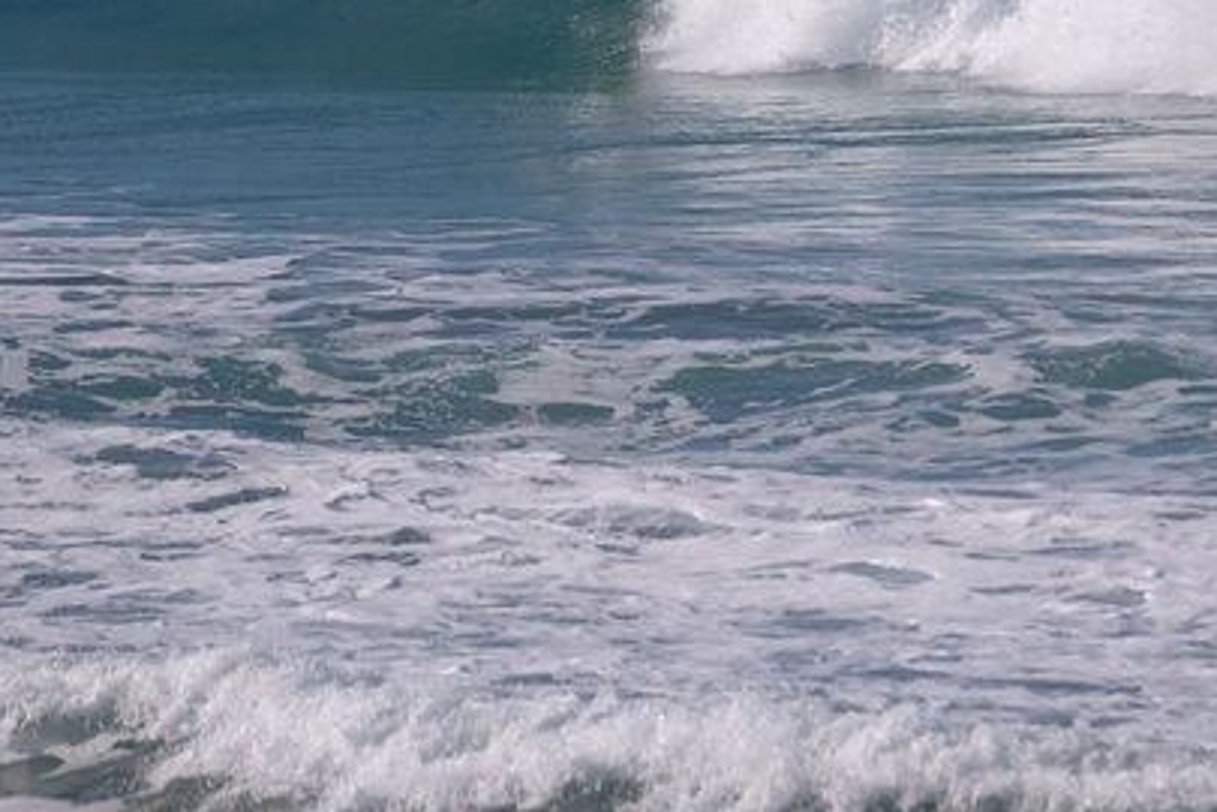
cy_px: 134
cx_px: 622
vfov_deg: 1.3
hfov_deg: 2.0
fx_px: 34580
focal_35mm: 1023
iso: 200
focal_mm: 352
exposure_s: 1/2000
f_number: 7.1
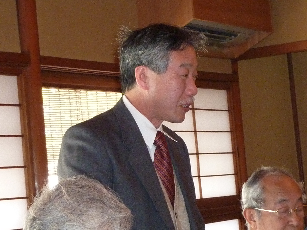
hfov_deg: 16.3
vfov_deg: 12.2
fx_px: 1073
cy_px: 115
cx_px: 154
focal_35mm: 121
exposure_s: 1/30
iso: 500
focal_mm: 11
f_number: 4.1
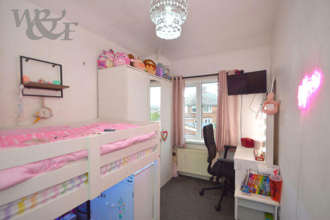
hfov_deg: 95.0
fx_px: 151
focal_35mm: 16
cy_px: 110
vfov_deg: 72.1
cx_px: 165
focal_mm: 11
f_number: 4
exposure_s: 1/60
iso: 400
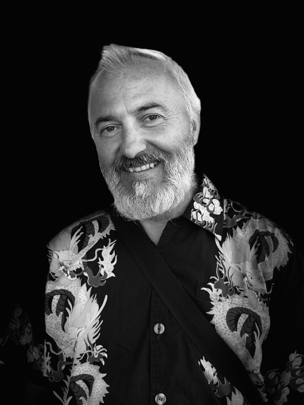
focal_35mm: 52
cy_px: 202
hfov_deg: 28.0
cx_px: 152
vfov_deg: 36.8
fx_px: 609
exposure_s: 1/60
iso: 25
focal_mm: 6
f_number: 2.4
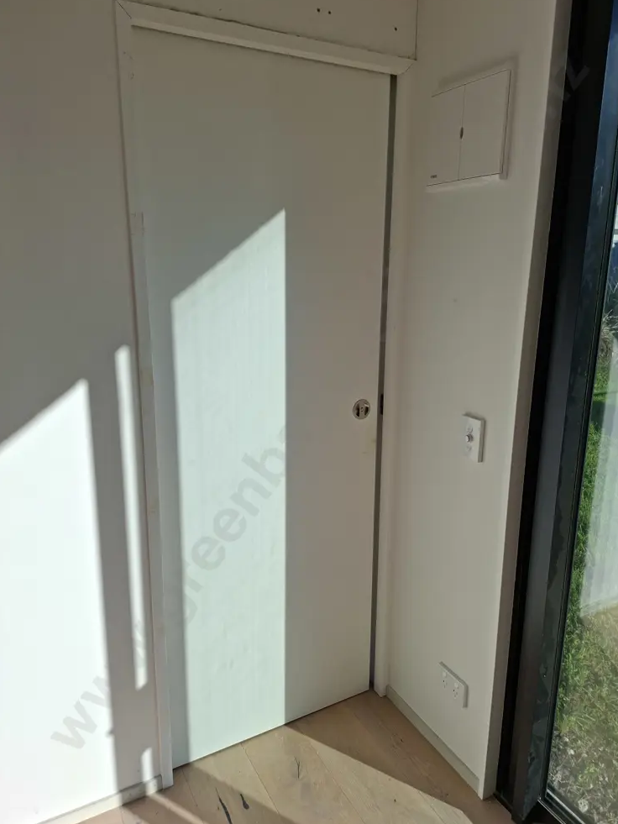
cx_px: 319
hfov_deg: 56.8
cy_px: 404
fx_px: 571
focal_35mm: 24
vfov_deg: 71.6
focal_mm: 5.54
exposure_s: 1/2950
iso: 50
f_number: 1.8
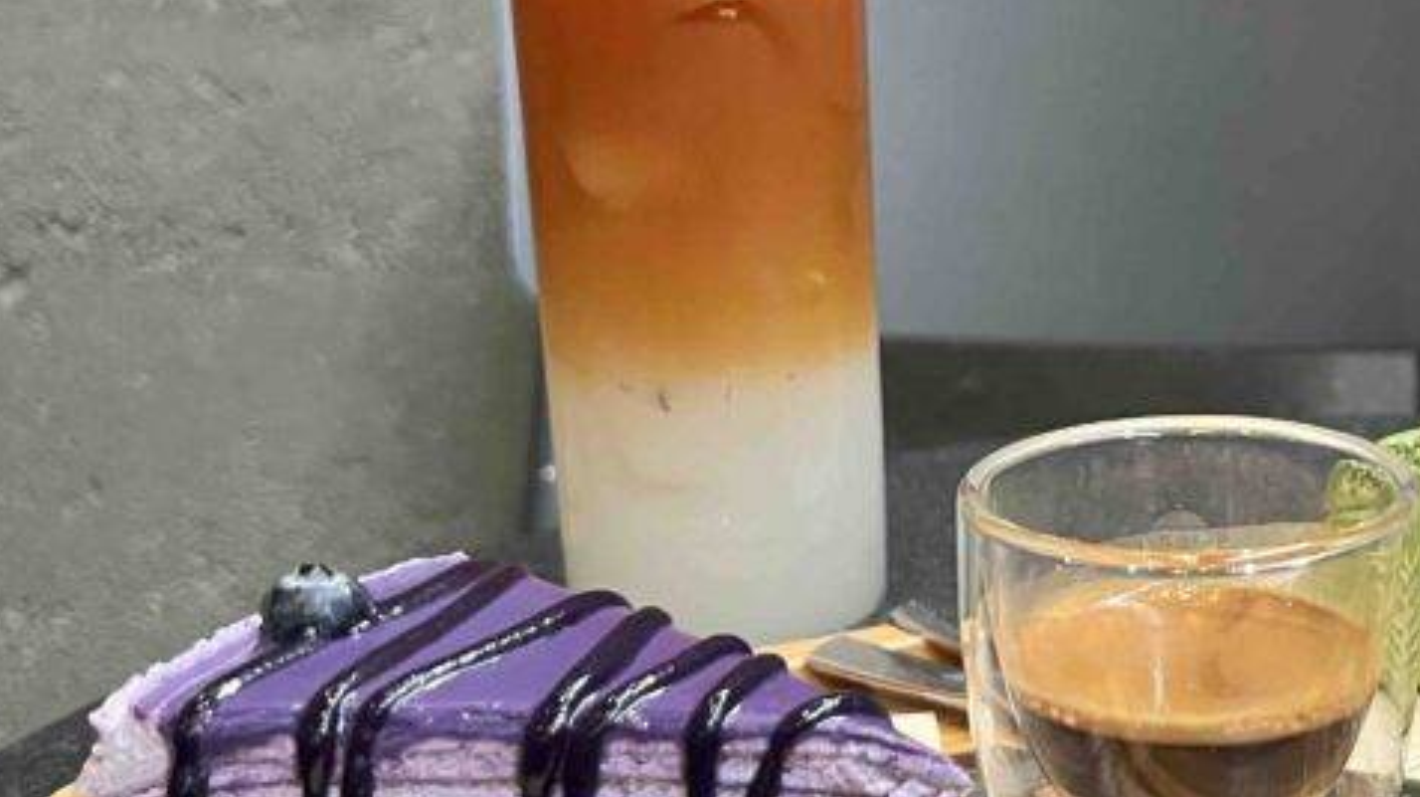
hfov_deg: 32.8
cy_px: 466
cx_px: 1244
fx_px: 2295
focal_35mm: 61
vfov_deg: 19.7
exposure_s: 1/35
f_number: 1.5
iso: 400
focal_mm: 5.7
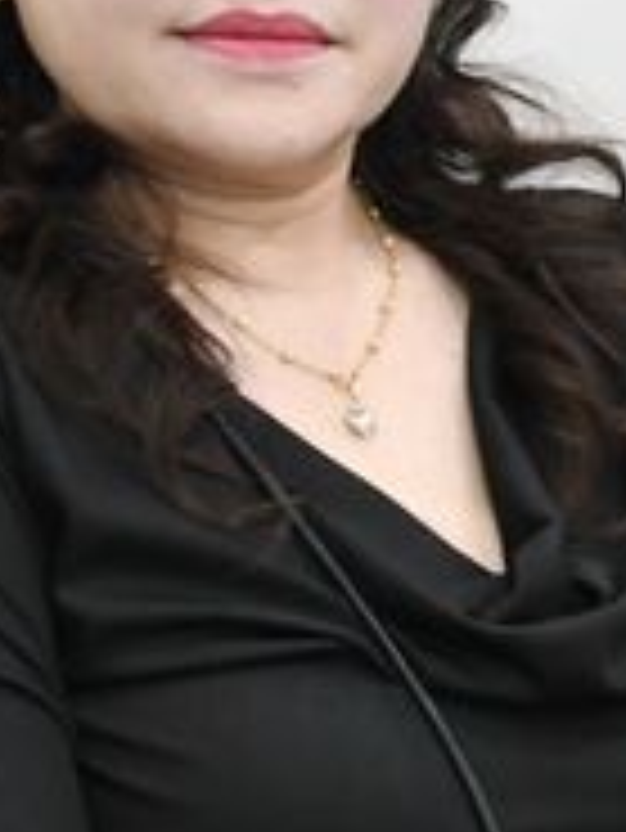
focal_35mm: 165
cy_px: 65
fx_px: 3974
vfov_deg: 11.9
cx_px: 1482
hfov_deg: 8.3
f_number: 4.5
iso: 1600
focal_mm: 21
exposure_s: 1/80
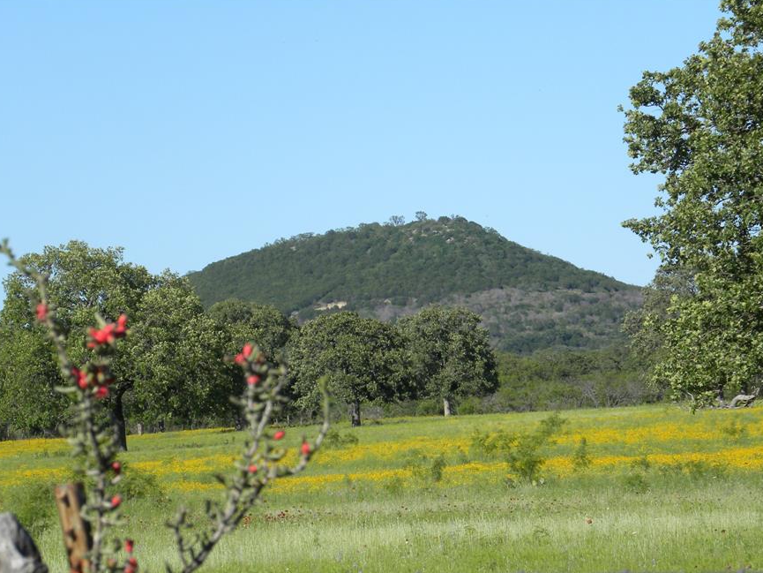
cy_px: 333
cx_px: 398
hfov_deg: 7.9
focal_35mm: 251
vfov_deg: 5.9
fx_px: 5533
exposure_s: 1/275
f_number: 5.6
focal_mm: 37.7
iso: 64
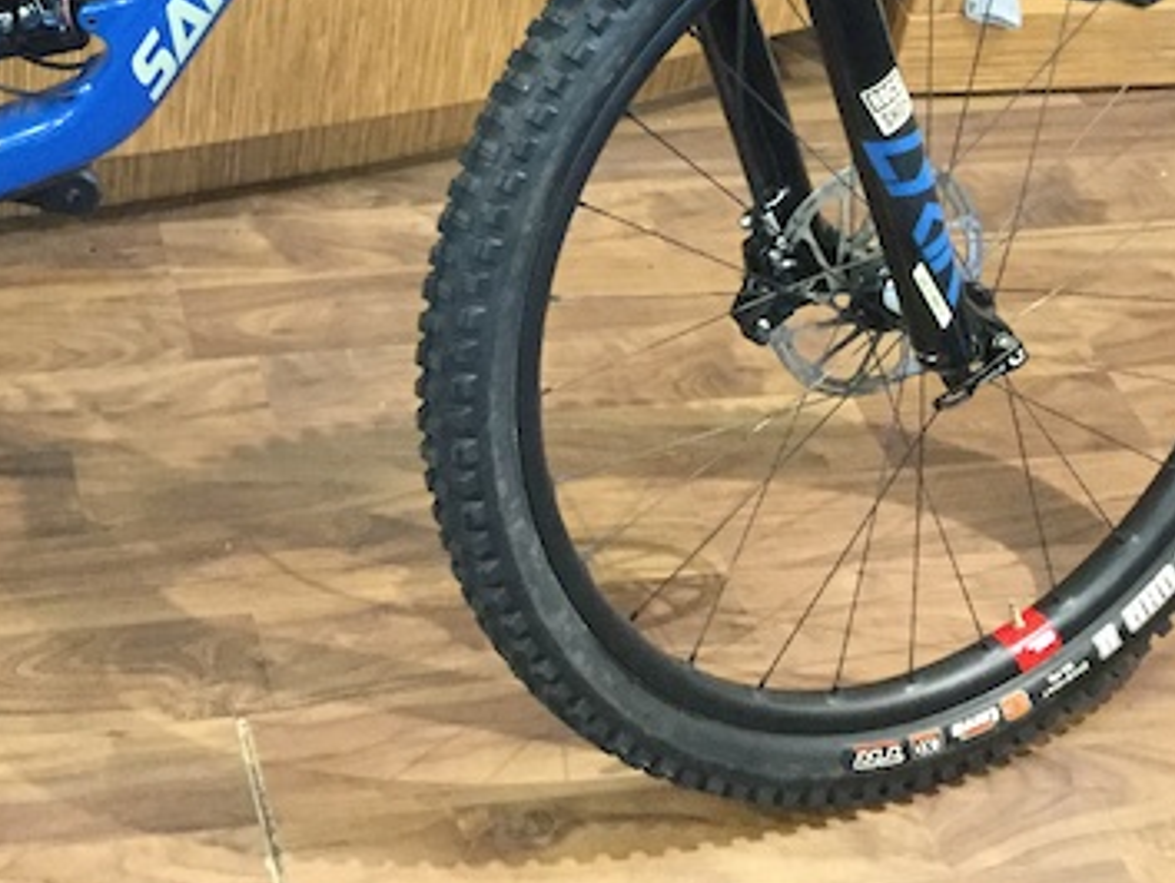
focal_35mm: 70
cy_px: 17
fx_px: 2378
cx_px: 80
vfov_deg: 20.4
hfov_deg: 26.7
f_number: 2.4
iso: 250
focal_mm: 3.3
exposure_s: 1/30
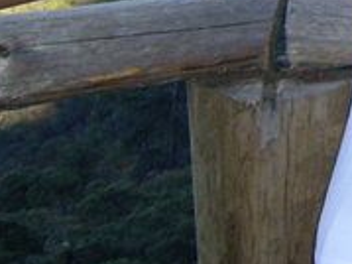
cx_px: 655
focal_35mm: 217
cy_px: -311
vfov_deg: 6.6
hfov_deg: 8.7
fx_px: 2205
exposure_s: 1/500
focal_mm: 6.2
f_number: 2.7
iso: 100
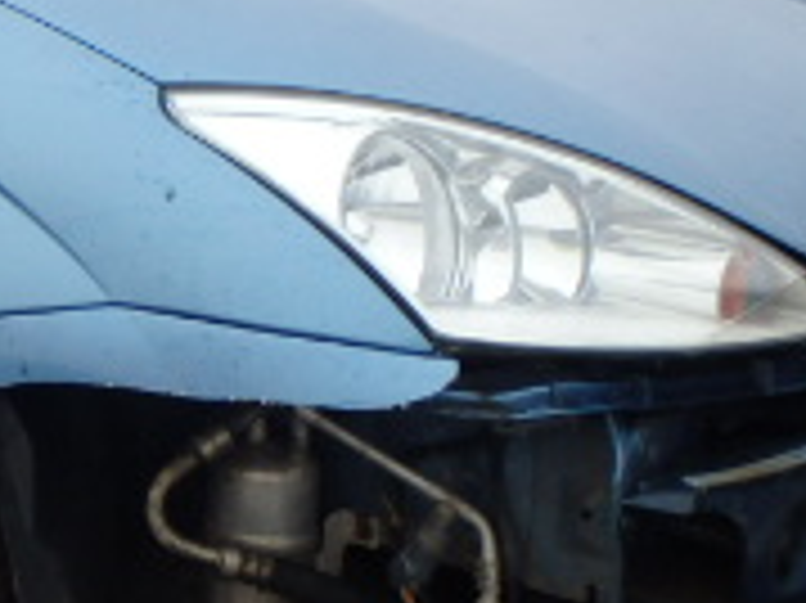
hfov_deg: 18.1
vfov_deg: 14.6
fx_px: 2327
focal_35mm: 100
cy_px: 36
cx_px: -297
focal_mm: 5
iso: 200
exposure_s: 1/50
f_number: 3.9
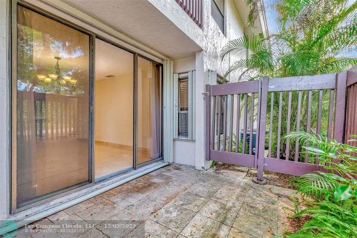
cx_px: 178
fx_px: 149
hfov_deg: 100.4
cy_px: 119
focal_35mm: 15
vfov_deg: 77.3
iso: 500
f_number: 8
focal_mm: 10
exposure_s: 1/30
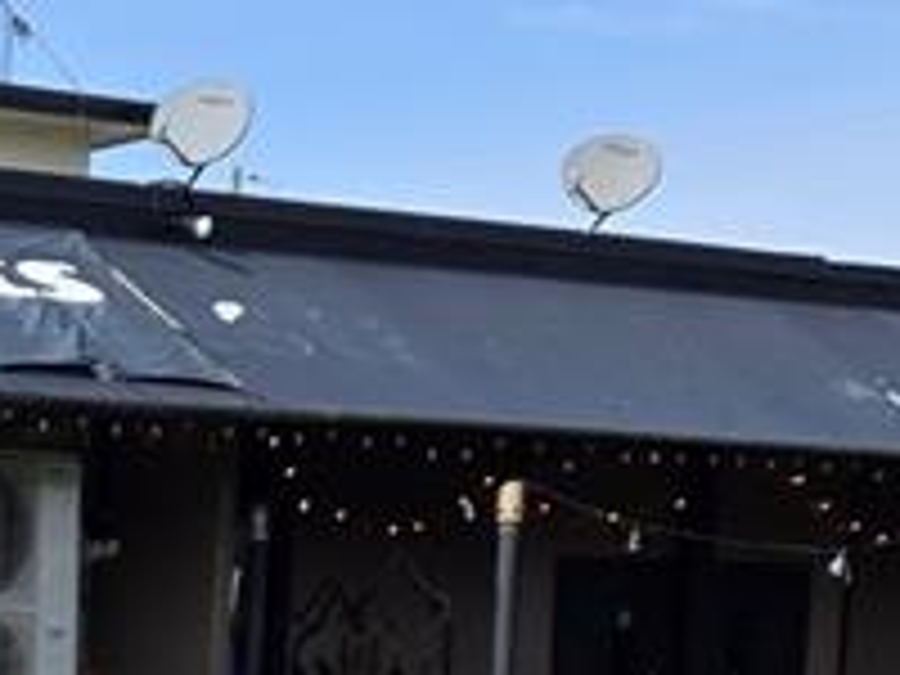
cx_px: -666
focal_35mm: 118
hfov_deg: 14.8
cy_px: 1116
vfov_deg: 11.8
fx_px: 3068
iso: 25
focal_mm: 5.4
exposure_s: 1/1429
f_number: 1.8
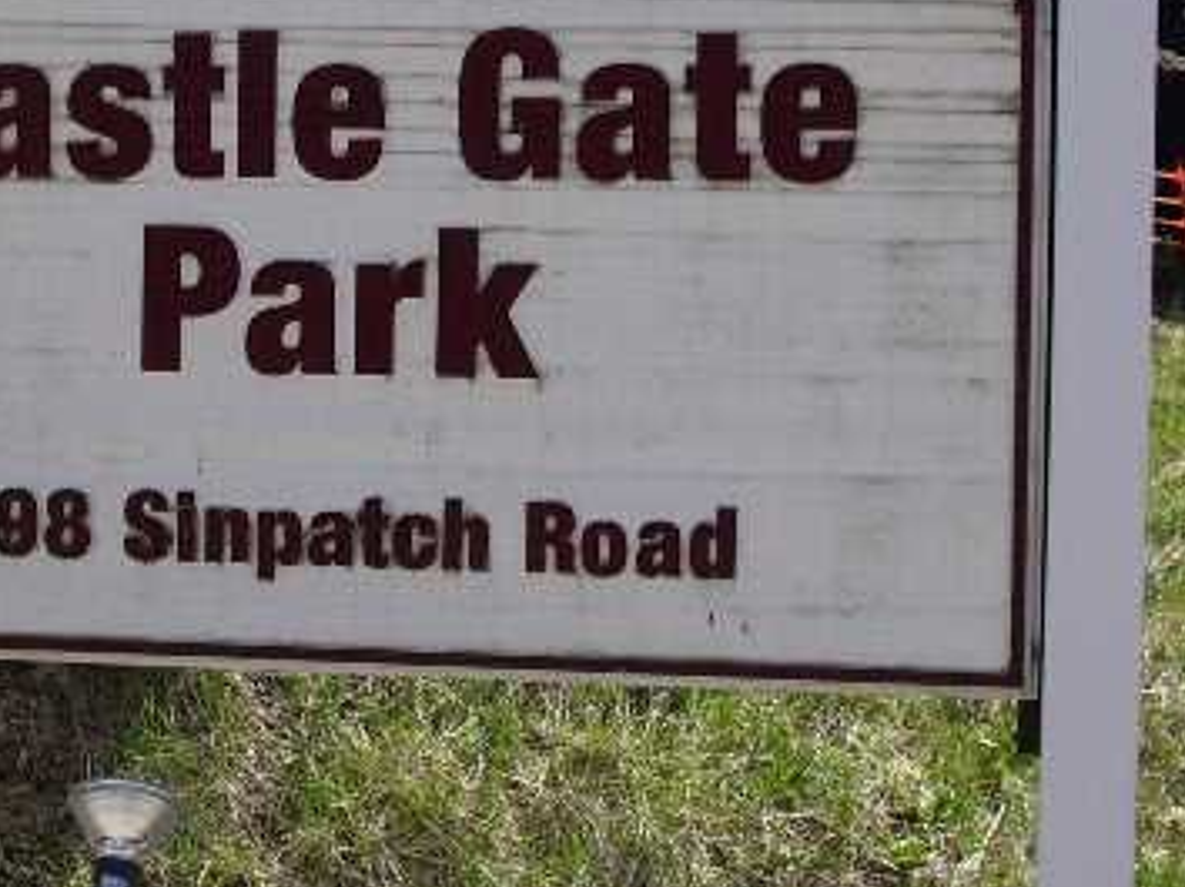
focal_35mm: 110
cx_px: 358
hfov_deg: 17.8
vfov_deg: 13.4
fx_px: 3763
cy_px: 405
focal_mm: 7.9
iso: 64
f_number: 8
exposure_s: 1/125
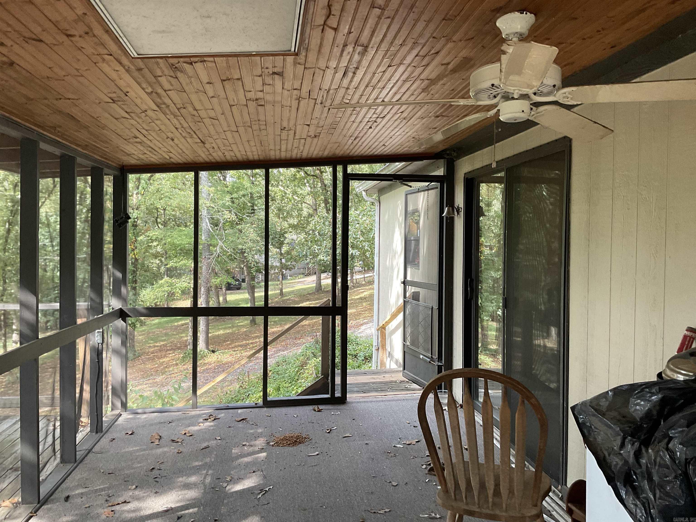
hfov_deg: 61.7
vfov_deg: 48.2
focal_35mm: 29
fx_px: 583
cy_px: 261
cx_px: 348
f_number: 1.8
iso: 64
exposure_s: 1/122
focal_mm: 3
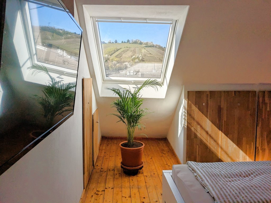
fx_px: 211
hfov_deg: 65.3
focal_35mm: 27
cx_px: 136
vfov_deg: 51.4
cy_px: 102
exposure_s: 1/3344
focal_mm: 4.38
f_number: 1.73
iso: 65
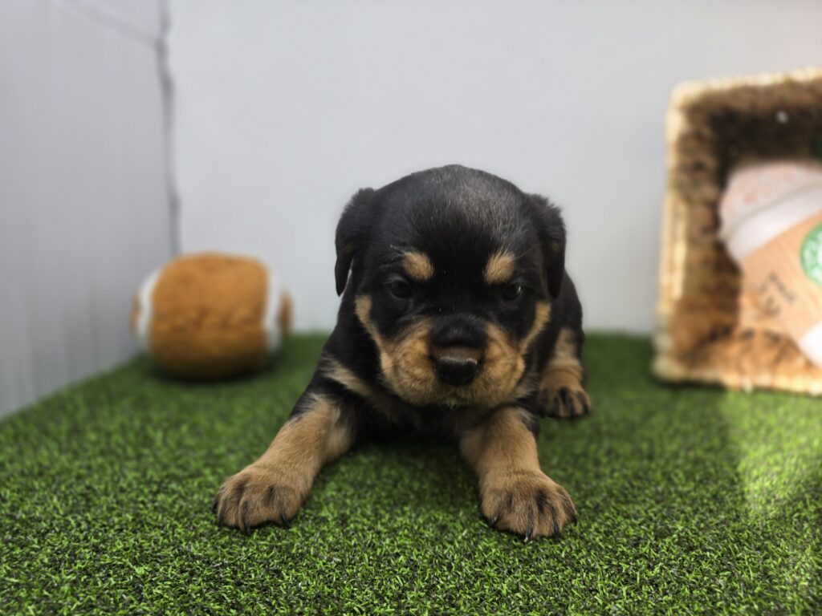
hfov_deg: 73.9
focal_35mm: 23
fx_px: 546
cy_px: 308
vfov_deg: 58.9
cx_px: 411
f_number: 1.7
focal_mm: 6.3
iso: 32
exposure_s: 1/65.1
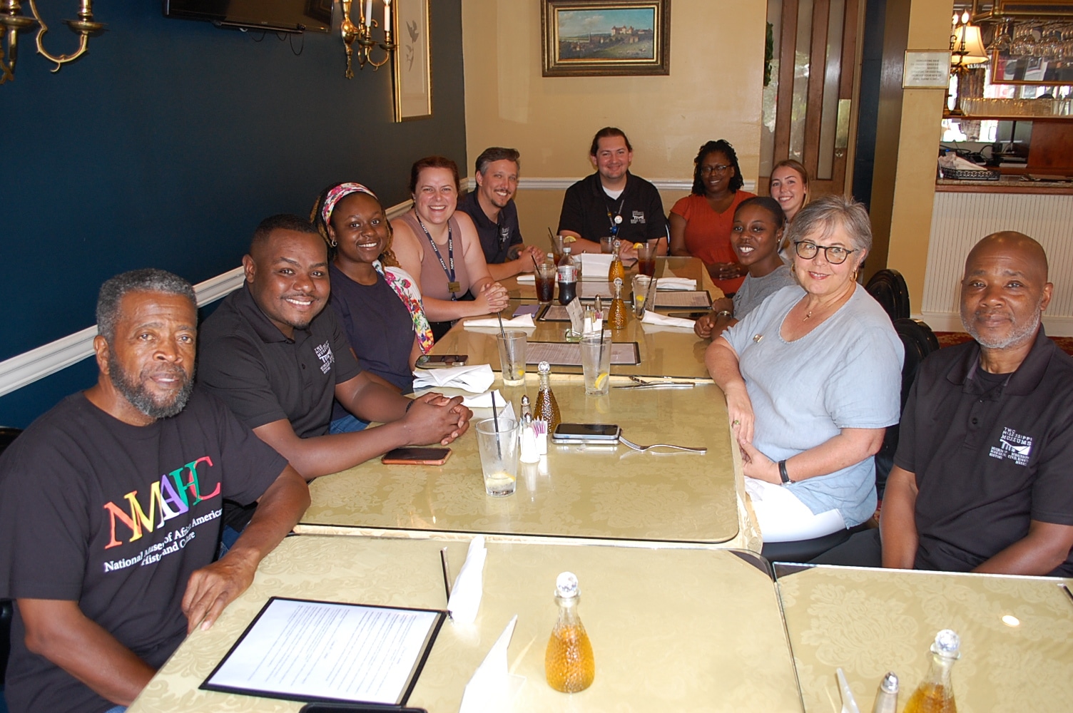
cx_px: 536
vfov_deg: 47.8
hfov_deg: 67.4
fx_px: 804
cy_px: 356
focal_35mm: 27
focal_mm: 18
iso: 400
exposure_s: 1/60
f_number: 3.5
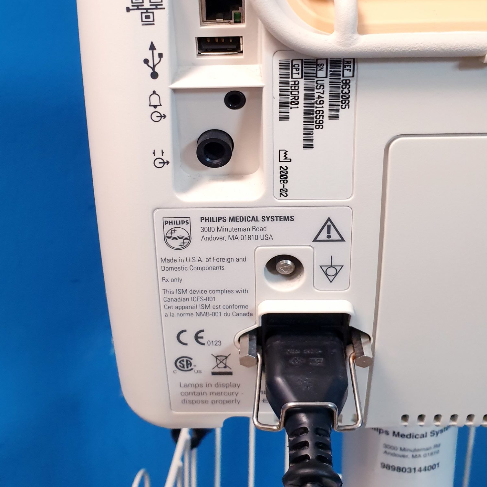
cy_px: 154
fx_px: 621
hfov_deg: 42.8
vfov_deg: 42.1
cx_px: 218
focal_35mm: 39
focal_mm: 4.3
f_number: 2.4
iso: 320
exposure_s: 1/50
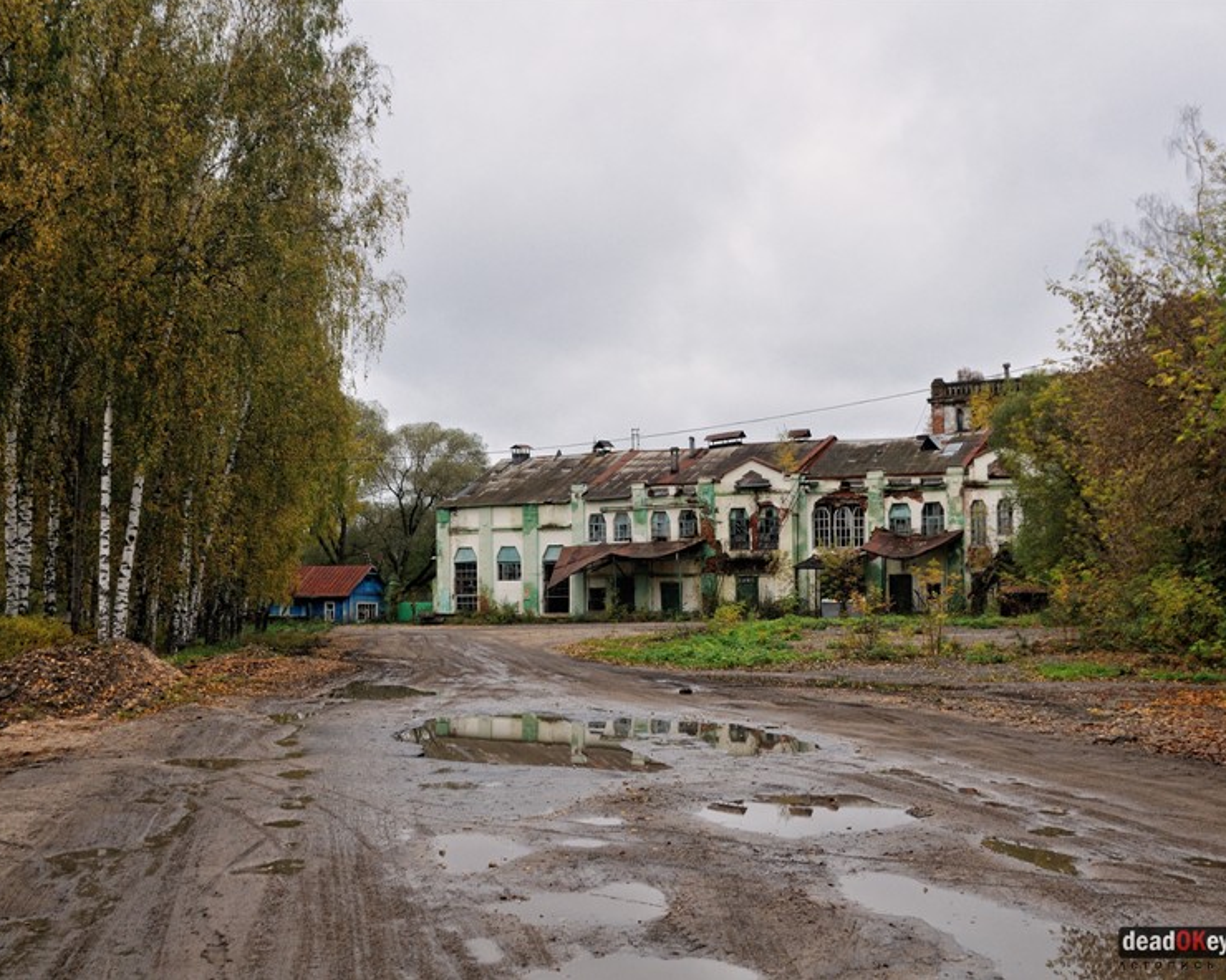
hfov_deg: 44.7
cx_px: 678
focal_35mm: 41
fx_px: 1488
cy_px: 488
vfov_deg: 36.5
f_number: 7.1
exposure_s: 1/500
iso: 400
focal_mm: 24
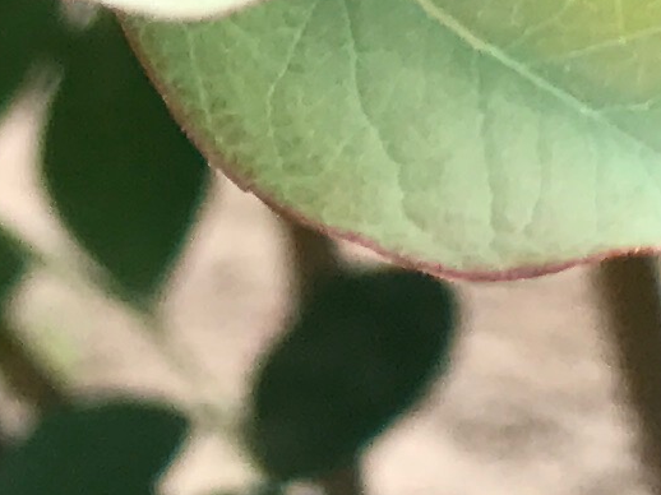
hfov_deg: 4.2
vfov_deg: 3.3
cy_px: -933
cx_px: -1872
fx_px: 8474
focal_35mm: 444
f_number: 2.8
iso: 20
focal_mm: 6.6
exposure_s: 1/131
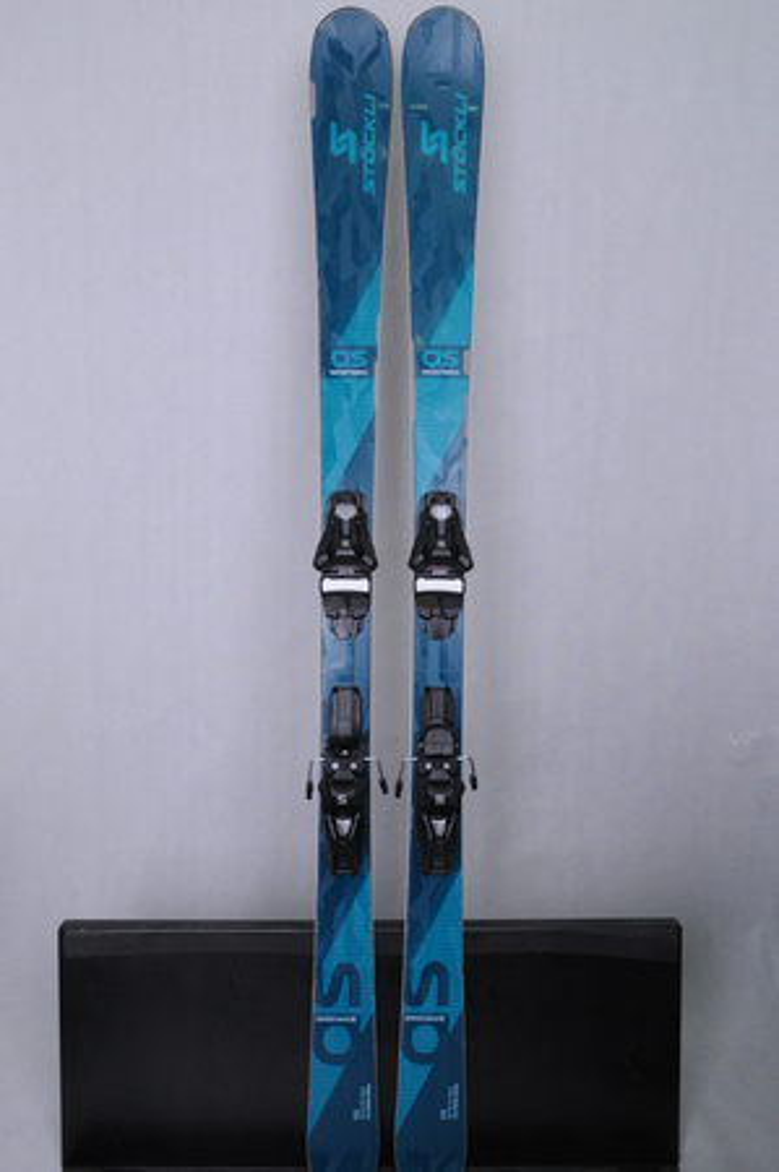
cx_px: 390
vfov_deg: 59.5
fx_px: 1025
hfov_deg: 41.6
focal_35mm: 32
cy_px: 586
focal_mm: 21
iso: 1800
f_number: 8
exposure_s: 1/125
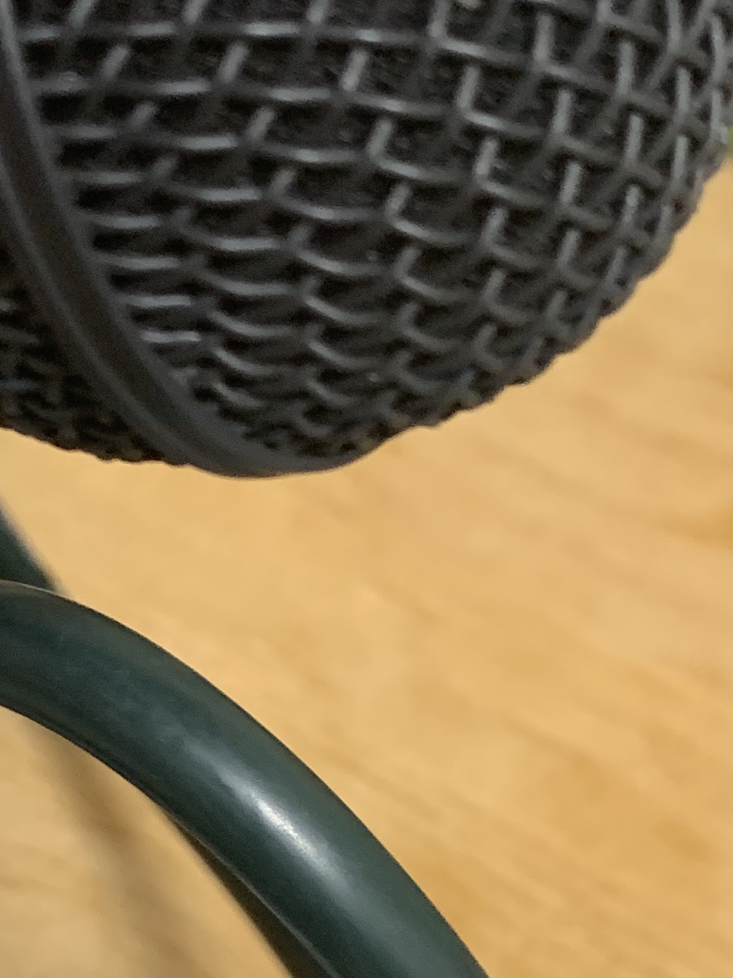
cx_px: 68
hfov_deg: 17.3
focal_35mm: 84
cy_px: 886
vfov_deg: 22.7
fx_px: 2372
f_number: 1.8
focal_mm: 4.25
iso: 200
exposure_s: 1/60
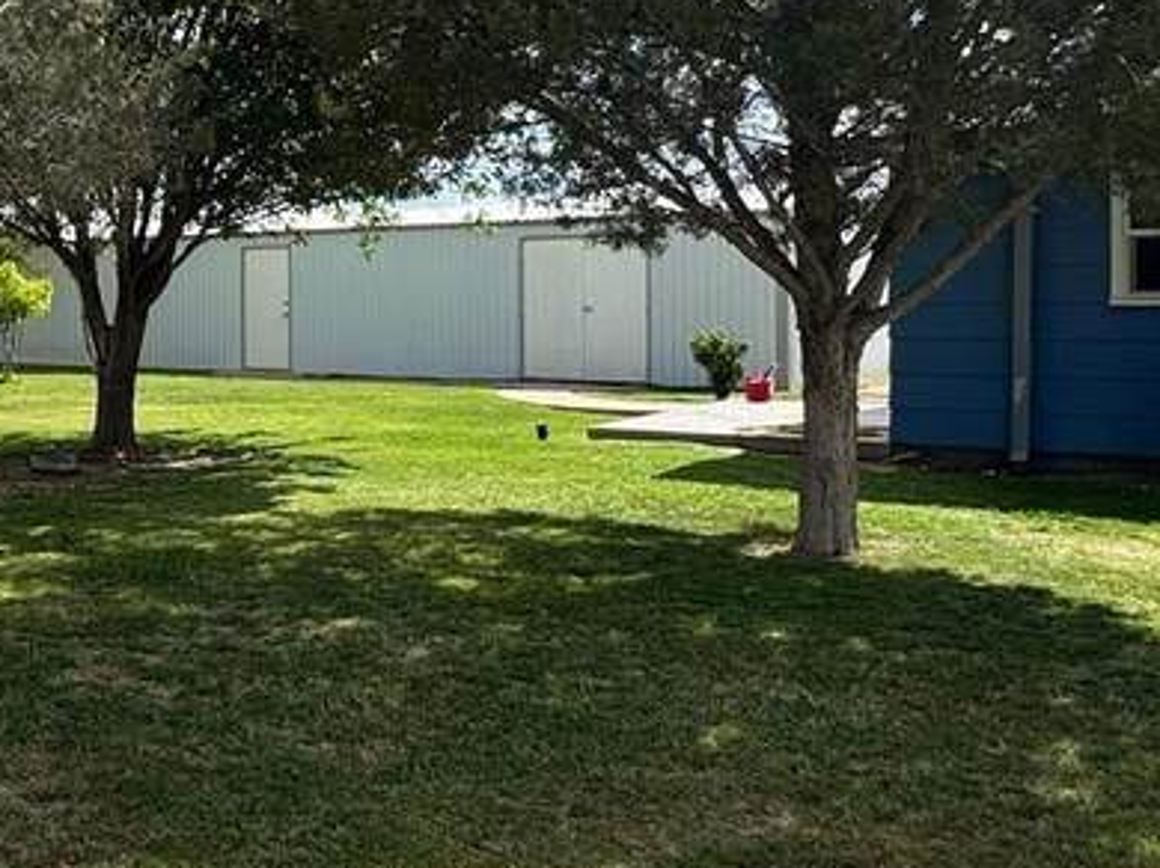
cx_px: -68
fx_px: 1541
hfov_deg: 36.0
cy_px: 318
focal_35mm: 46
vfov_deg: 31.3
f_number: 2.2
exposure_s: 1/899
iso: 40
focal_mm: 2.22
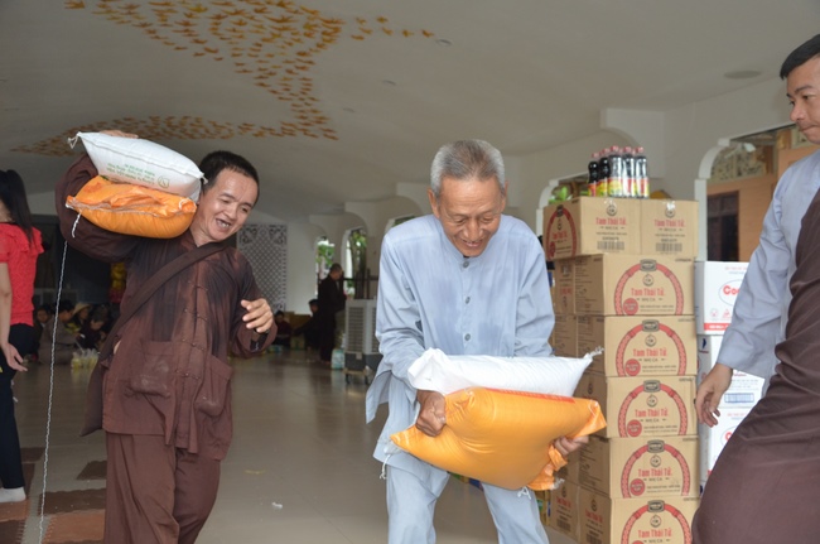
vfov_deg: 34.1
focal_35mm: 39
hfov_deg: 49.6
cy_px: 272
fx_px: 887
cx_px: 410
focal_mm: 26
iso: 1000
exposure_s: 1/250
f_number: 5
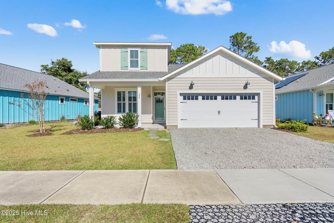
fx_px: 167
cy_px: 112
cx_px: 167
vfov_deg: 67.4
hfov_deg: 90.0
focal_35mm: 18
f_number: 8
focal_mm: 12
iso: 100
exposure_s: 1/640
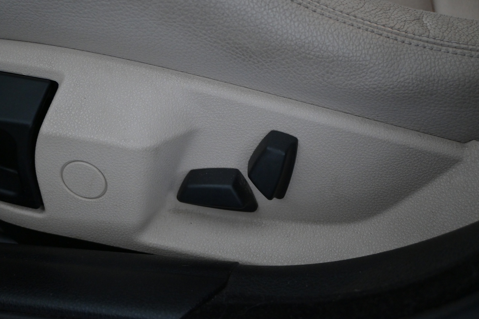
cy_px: 163
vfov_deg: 32.8
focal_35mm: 41
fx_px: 542
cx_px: 236
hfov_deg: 47.6
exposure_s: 1/60
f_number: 4.5
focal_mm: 26.5
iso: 2500
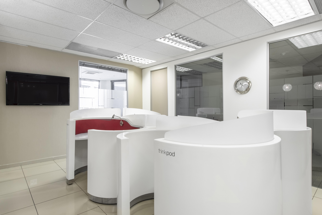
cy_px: 108
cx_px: 161
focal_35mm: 20
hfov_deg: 84.0
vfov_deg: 62.0
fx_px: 179
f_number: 13
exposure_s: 1/50
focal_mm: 20
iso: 500
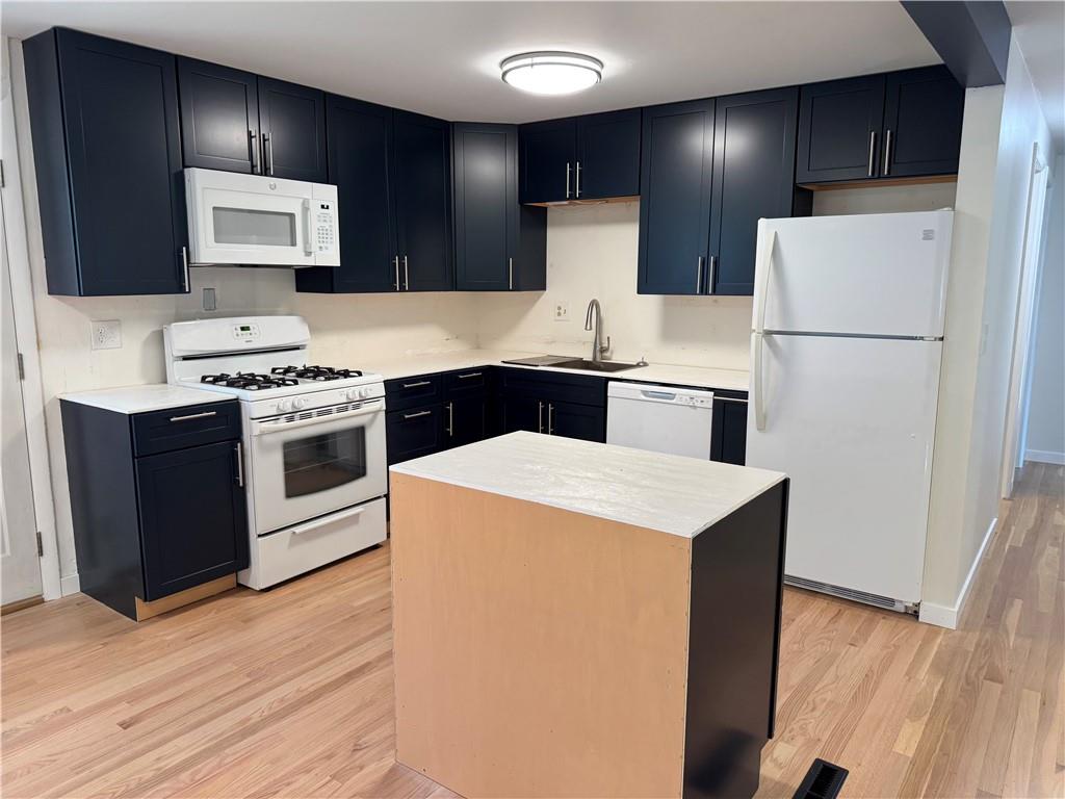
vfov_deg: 56.8
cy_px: 400
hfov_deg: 71.6
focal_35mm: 24
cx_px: 532
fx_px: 738
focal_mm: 6.76
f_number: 1.78
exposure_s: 1/120
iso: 160
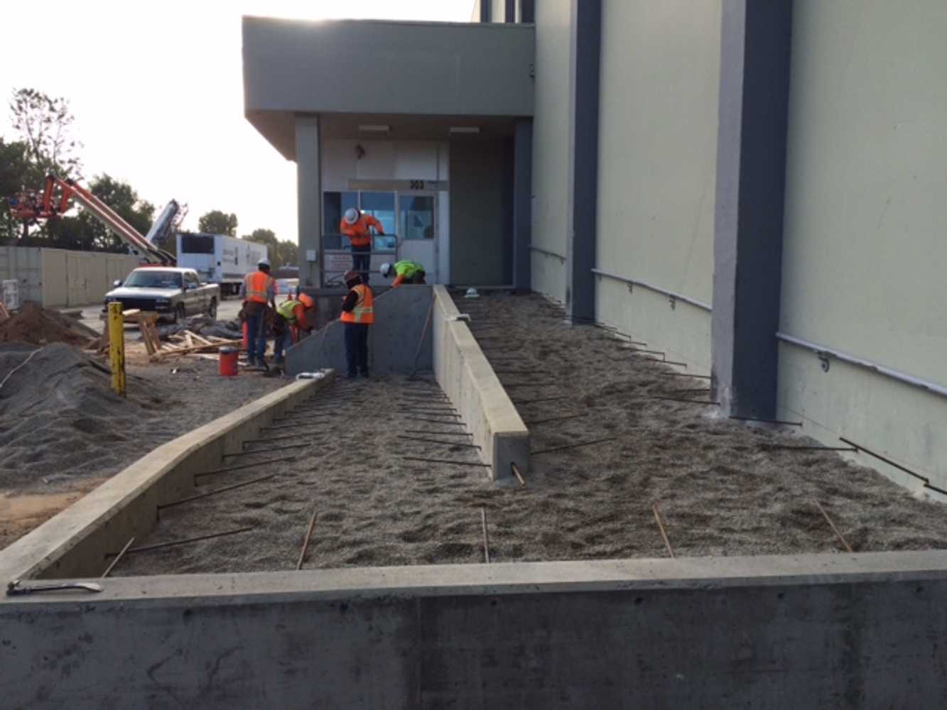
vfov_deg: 48.2
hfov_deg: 61.7
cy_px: 355
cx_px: 474
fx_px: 793
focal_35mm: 29
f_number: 2.2
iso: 32
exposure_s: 1/586
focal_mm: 4.15
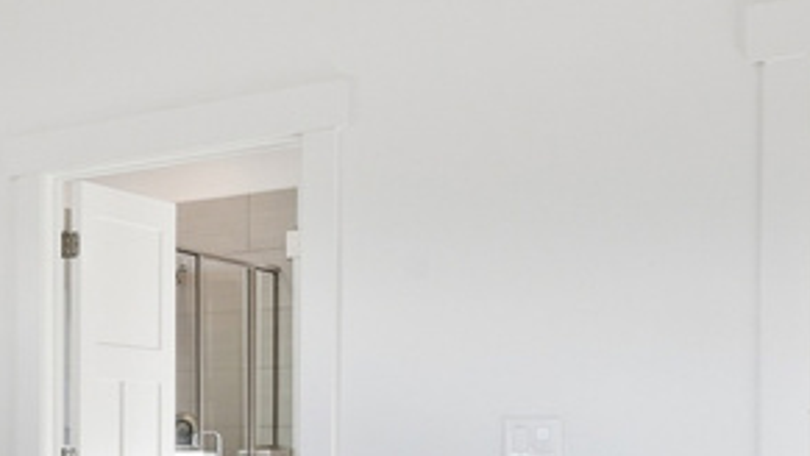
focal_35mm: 59
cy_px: 462
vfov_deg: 19.8
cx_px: -559
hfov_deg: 23.4
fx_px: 1268
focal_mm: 16
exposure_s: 1/40
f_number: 8
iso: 100
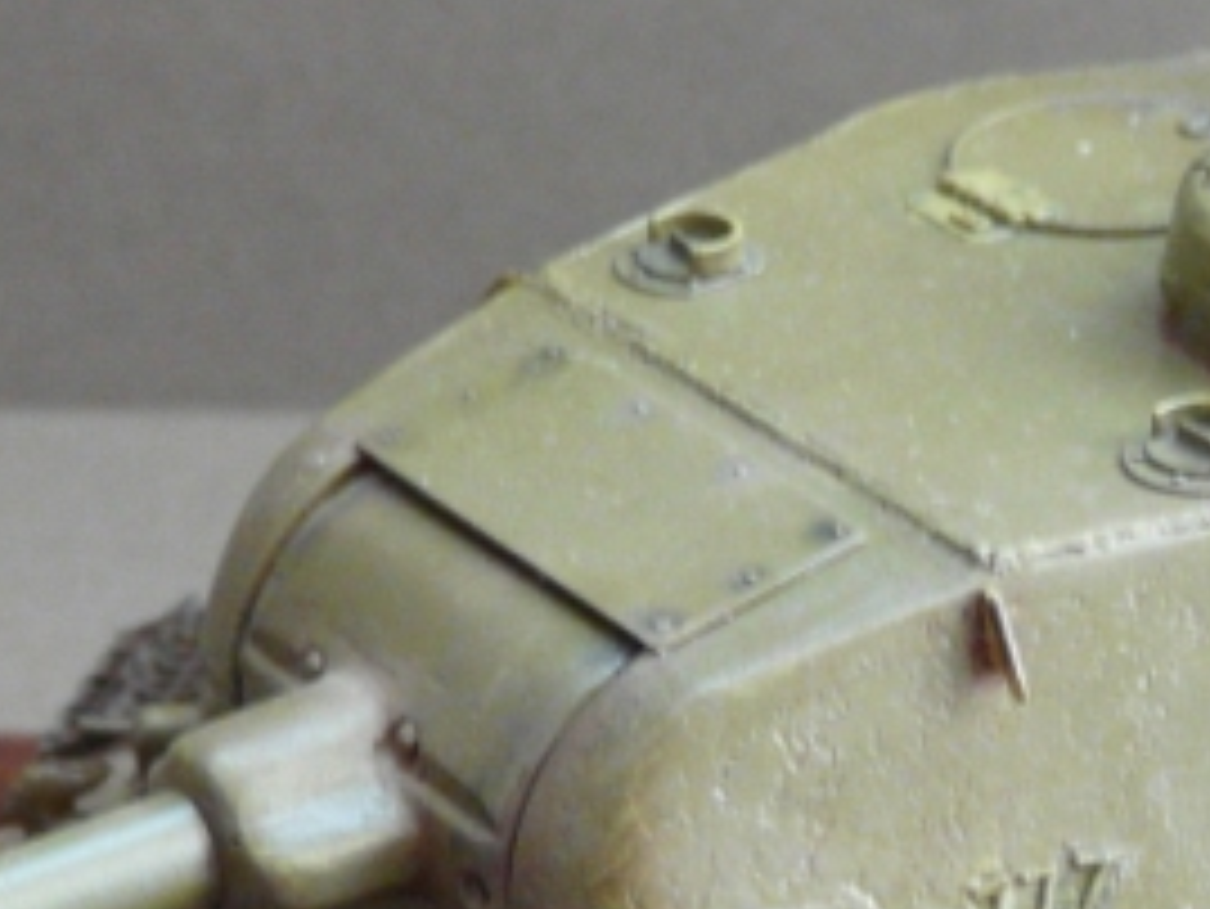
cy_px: 842
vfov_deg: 10.5
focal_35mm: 141
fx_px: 4931
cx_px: 1381
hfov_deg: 13.7
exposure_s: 1/15
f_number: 2.8
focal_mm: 6
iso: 200
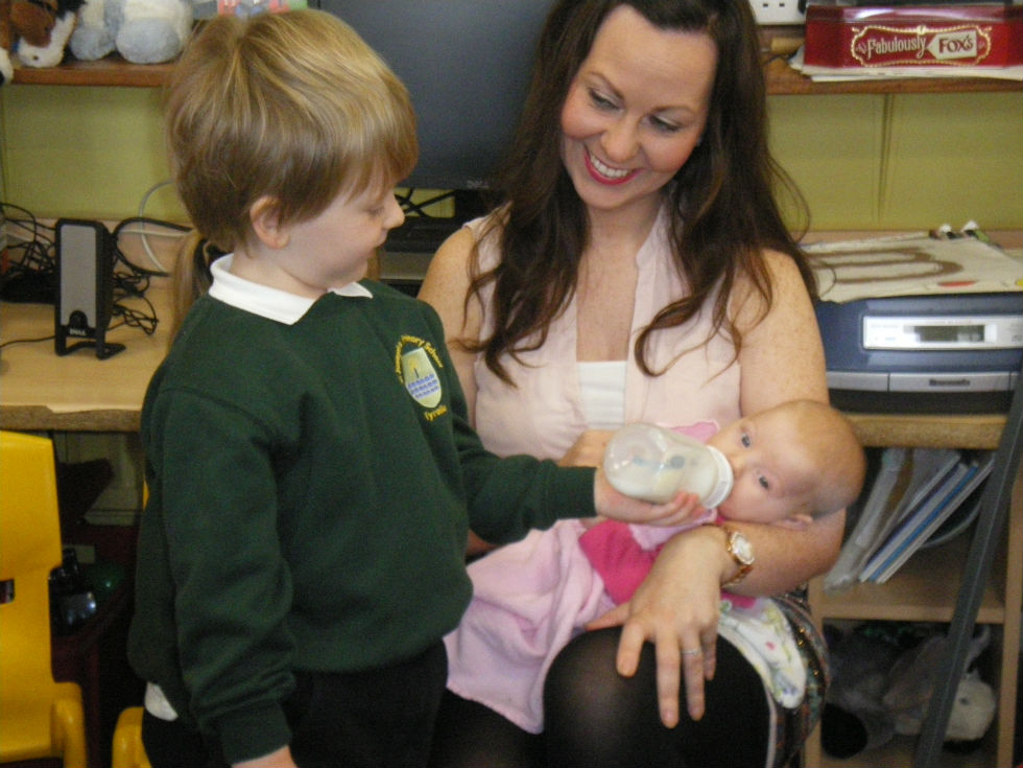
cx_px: 512
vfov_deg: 19.4
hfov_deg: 25.7
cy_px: 384
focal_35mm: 76
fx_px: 2246
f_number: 4.9
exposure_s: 1/80
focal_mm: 13.3
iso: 800
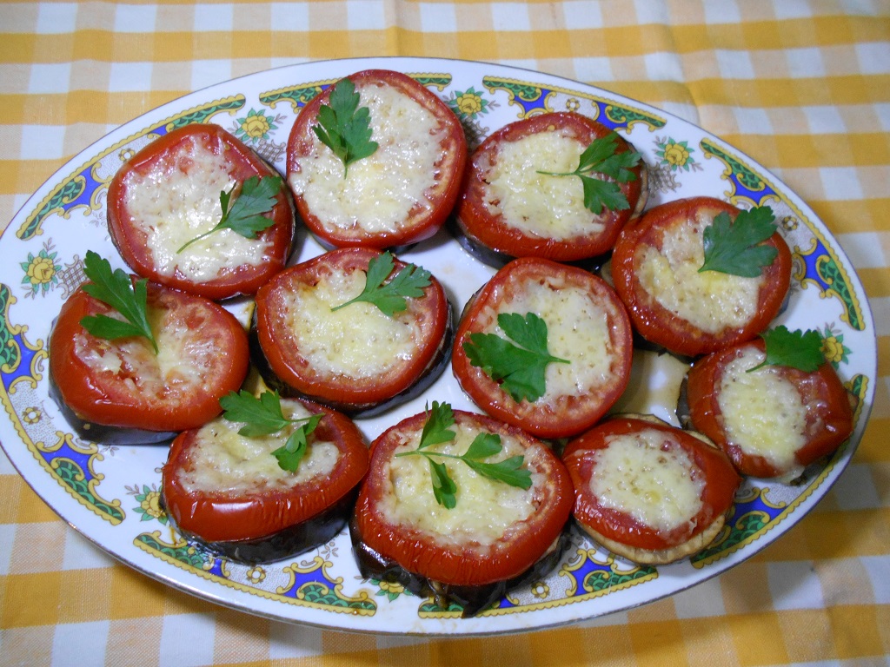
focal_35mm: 26
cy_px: 334
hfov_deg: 67.3
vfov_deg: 53.1
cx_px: 445
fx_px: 668
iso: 400
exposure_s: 1/20
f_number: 3.2
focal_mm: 4.6
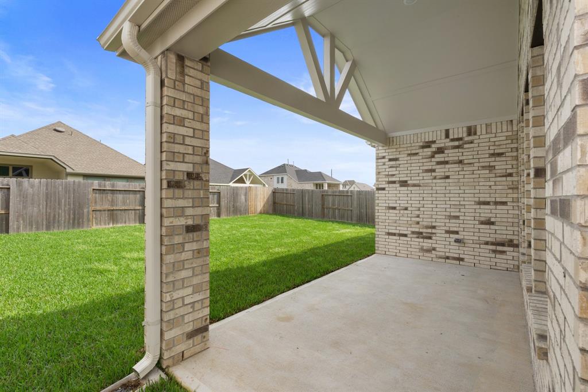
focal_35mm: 16
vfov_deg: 72.0
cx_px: 294
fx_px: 269
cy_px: 196
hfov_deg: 95.0
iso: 320
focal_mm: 16.5
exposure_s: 1/400
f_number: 9
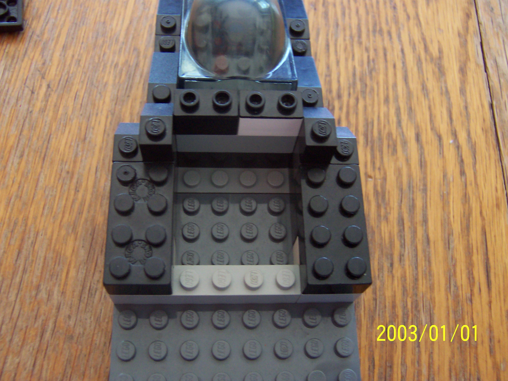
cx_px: 254
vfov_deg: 39.7
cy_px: 190
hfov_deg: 51.4
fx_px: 528
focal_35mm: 36
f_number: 2.8
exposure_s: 1/30
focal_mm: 5.6
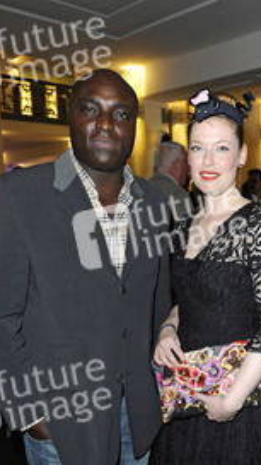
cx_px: 210
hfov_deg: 31.2
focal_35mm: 37
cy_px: 315
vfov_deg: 52.8
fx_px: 455
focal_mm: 24
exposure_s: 1/60
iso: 1600
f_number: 5.6
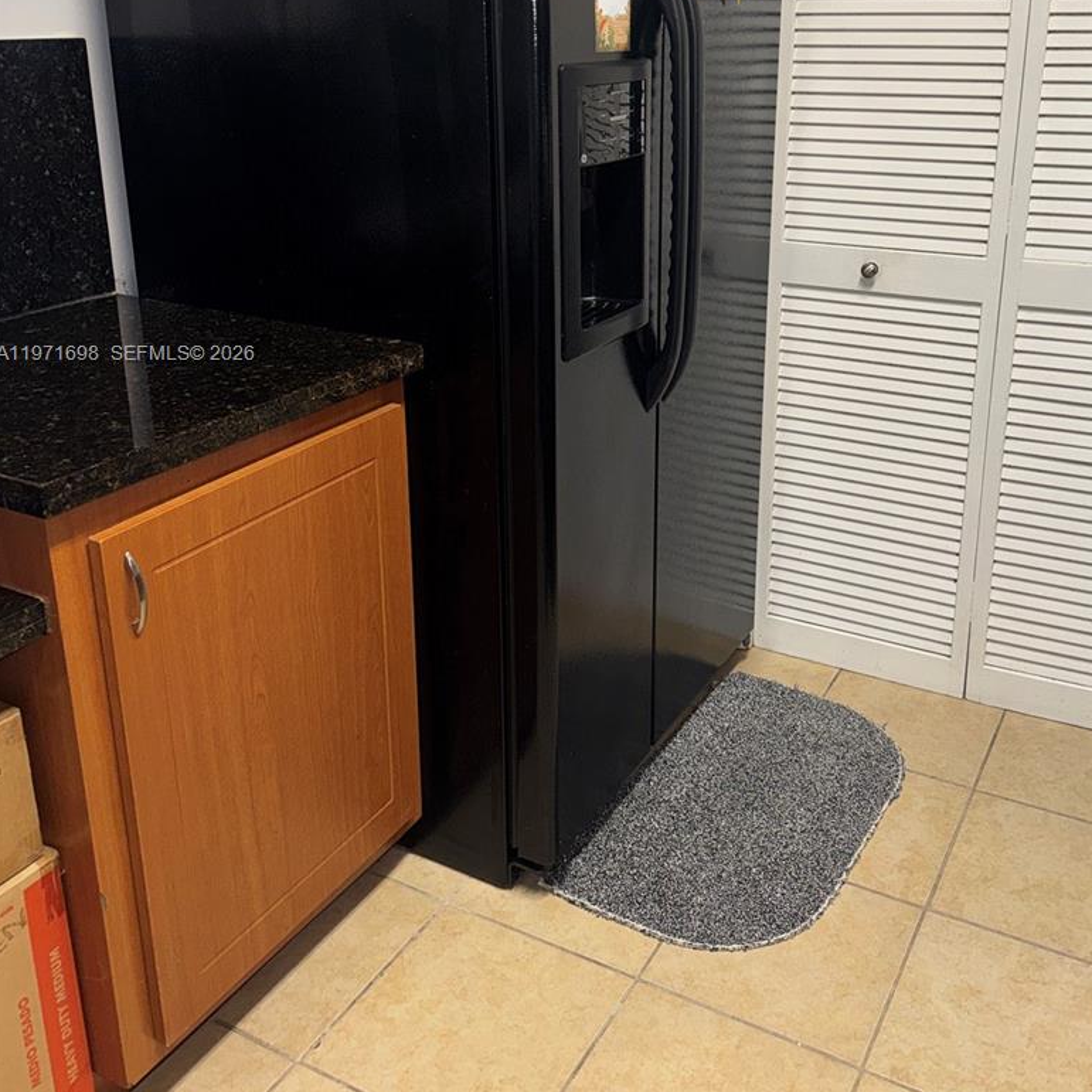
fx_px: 1178
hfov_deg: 49.6
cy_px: 356
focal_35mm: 33
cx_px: 630
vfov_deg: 48.8
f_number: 1.78
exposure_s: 1/34
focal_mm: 6.76
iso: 64
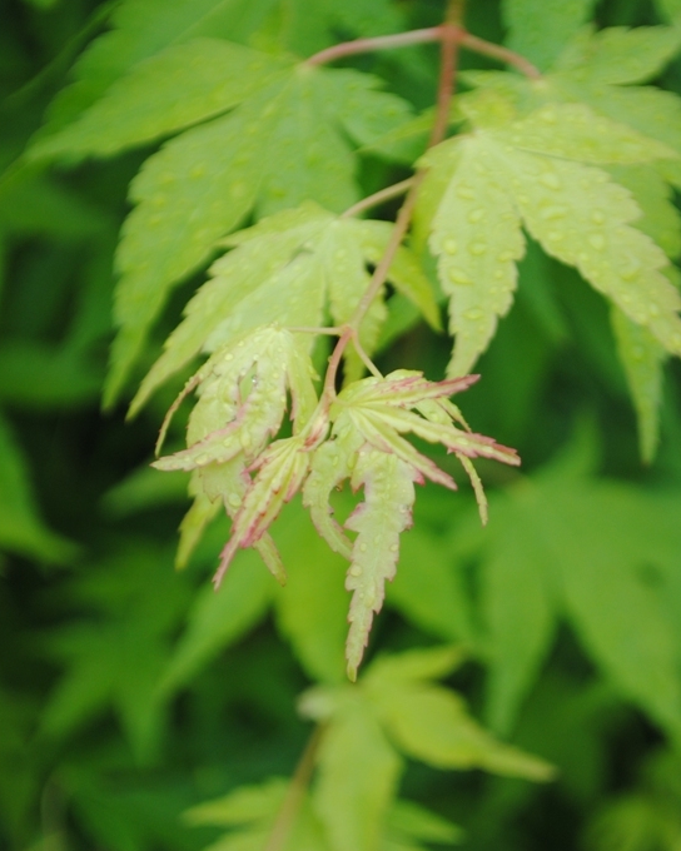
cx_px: 327
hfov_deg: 13.2
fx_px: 2940
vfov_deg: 16.5
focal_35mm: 117
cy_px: 427
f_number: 5.6
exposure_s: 1/125
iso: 200
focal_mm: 55
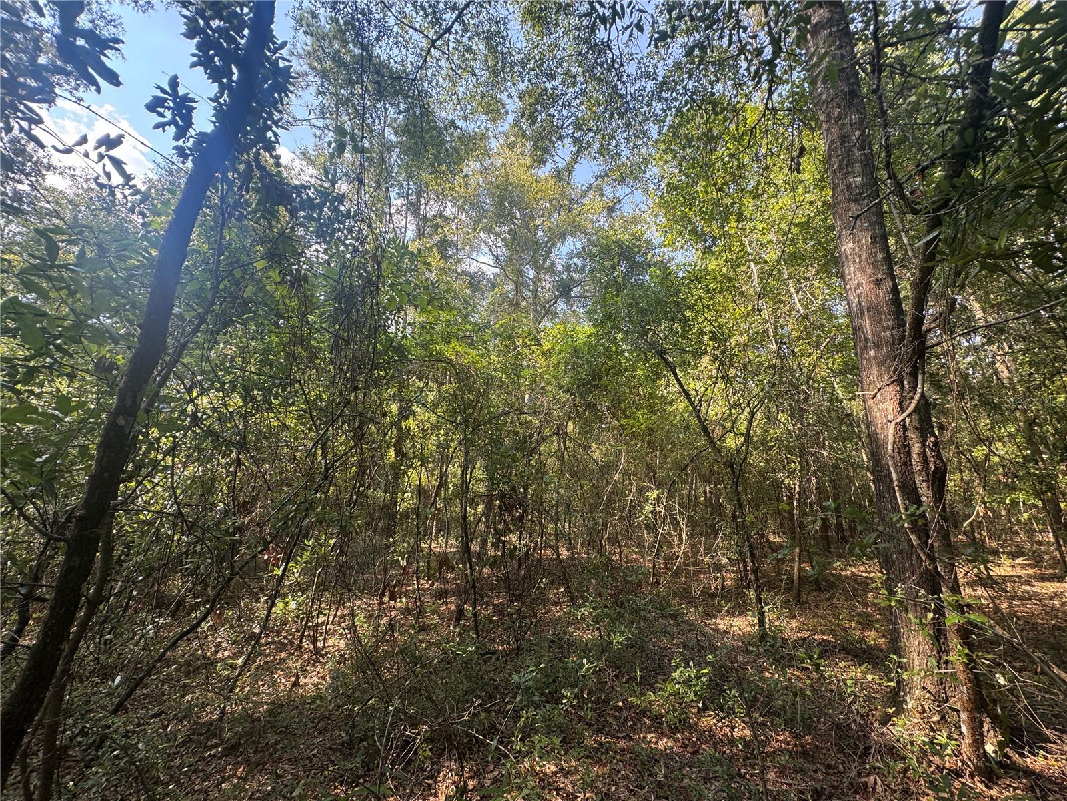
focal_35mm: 14
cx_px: 534
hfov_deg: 102.1
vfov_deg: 85.7
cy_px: 400
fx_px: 432
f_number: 2.2
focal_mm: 2.22
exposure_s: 1/145
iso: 40
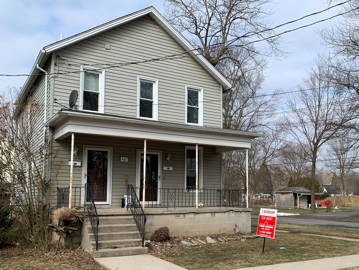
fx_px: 270
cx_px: 180
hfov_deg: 67.3
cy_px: 135
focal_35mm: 26
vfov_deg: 53.1
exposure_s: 1/1634
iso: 25
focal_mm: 4.25
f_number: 1.8
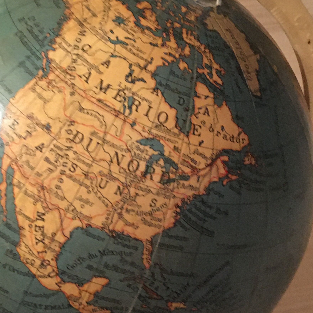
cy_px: 165
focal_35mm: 59
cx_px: 166
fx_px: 604
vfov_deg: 29.1
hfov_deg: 29.1
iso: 250
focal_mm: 4.15
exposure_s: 1/17
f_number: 2.2
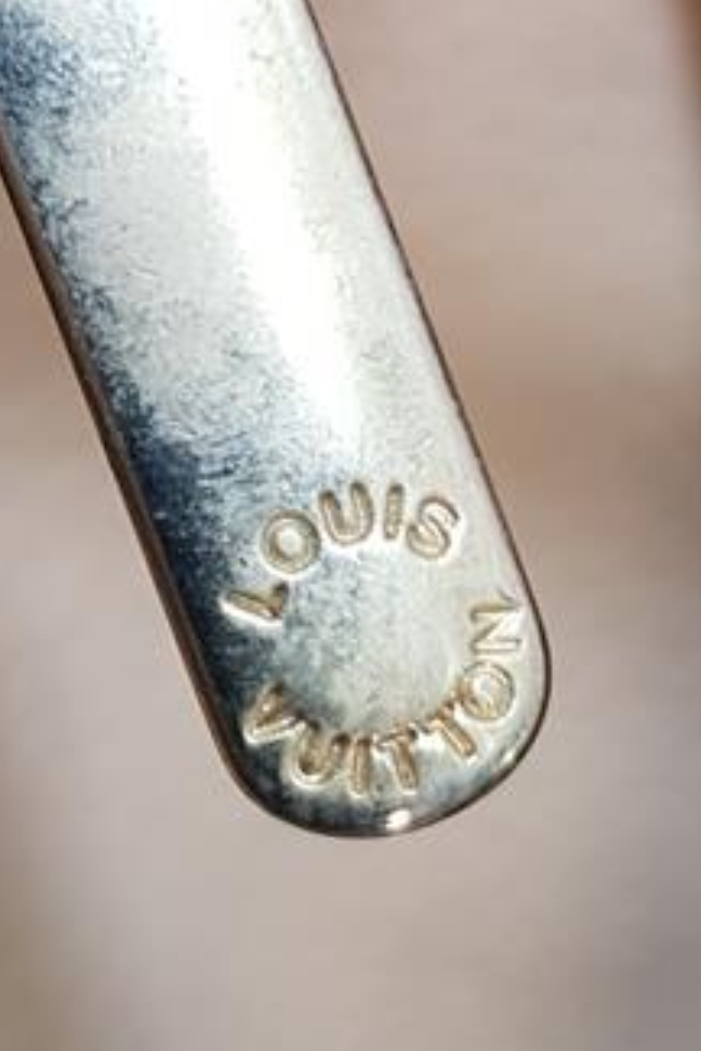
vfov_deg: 20.3
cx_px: 341
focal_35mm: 100
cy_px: 276
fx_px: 2921
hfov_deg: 13.7
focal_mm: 4.3
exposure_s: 1/100
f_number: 1.7
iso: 80
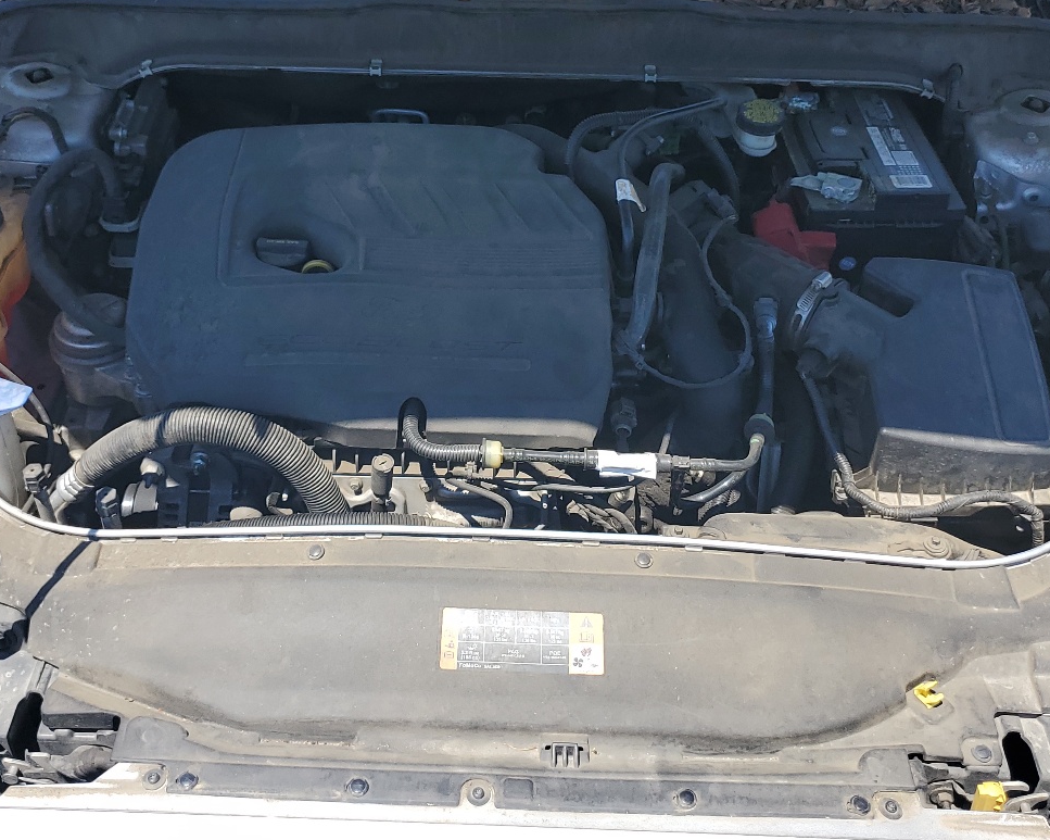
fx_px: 1305
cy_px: 226
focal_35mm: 42
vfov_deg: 35.0
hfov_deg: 43.8
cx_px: 489
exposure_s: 1/1667
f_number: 1.5
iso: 50
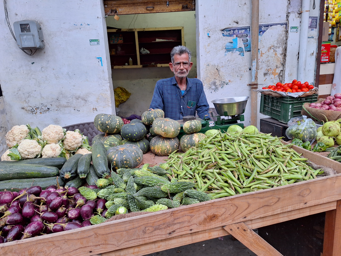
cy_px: 128
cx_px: 170
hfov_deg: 73.9
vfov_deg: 58.9
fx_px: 227
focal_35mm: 23
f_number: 1.8
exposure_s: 1/50
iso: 200
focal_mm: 5.54
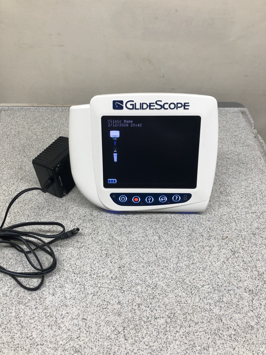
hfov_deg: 49.7
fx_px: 287
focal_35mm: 28
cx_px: 133
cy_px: 178
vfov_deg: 63.4
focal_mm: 3.99
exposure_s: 1/120
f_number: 1.8
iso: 64
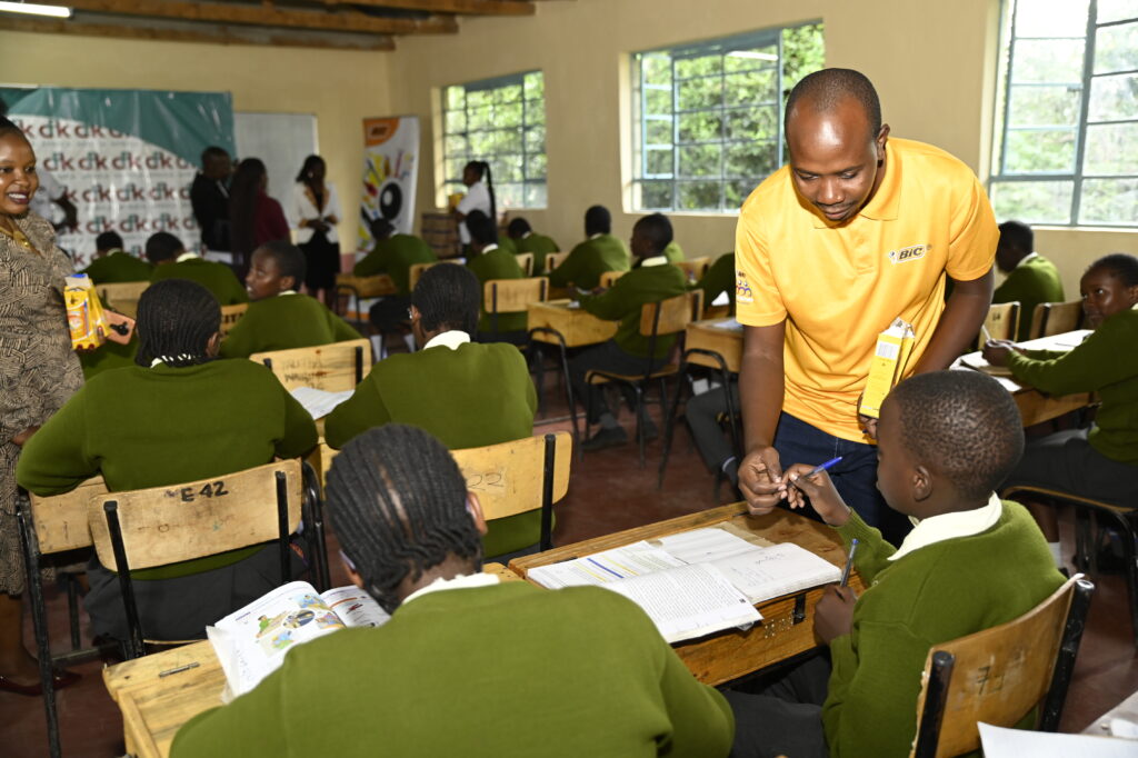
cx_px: 569
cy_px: 379
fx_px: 1011
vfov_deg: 41.1
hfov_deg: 58.7
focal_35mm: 32
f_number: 3.5
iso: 800
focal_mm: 32
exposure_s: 1/160
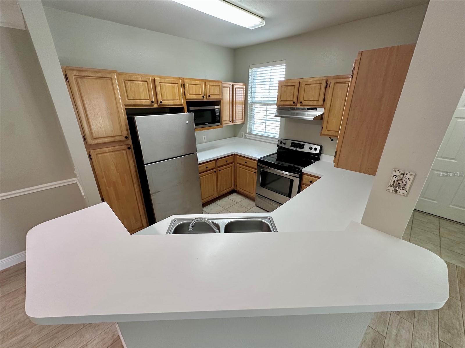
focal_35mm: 14
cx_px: 232
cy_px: 174
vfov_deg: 85.7
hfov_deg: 102.1
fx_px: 188
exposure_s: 1/60
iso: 250
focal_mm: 2.22
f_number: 2.2
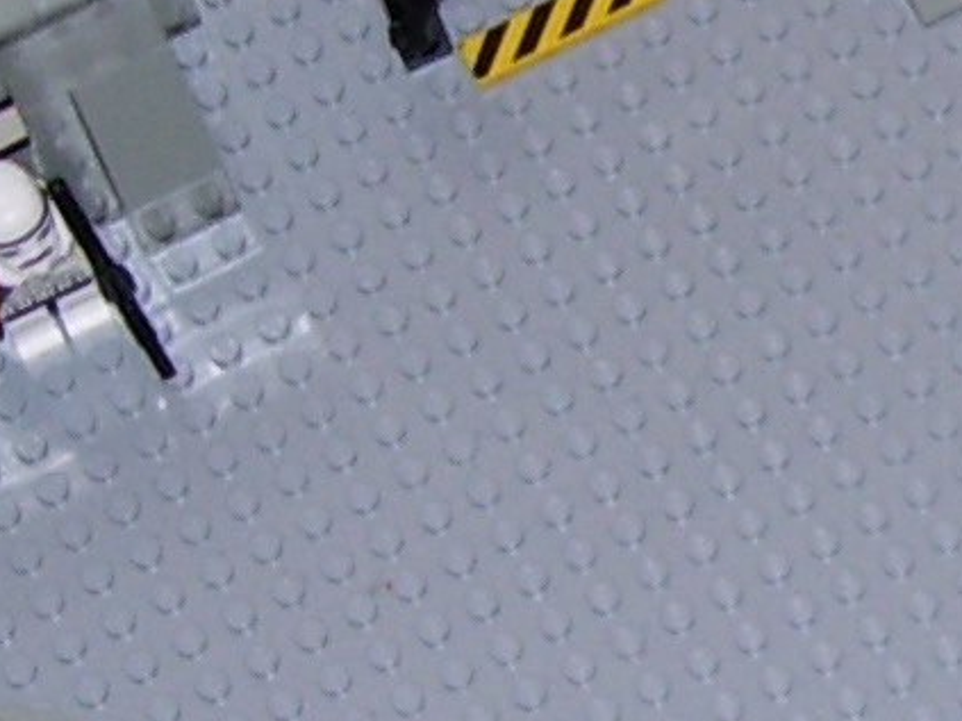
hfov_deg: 9.9
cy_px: 321
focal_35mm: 196
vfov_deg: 7.6
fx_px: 5445
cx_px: 1303
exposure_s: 1/60
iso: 80
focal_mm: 6
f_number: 2.7
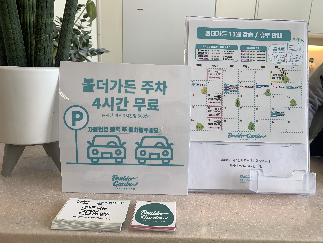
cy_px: 122
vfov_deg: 53.1
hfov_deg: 67.3
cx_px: 162
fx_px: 243
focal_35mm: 26
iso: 32
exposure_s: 1/120
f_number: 1.8
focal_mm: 4.25
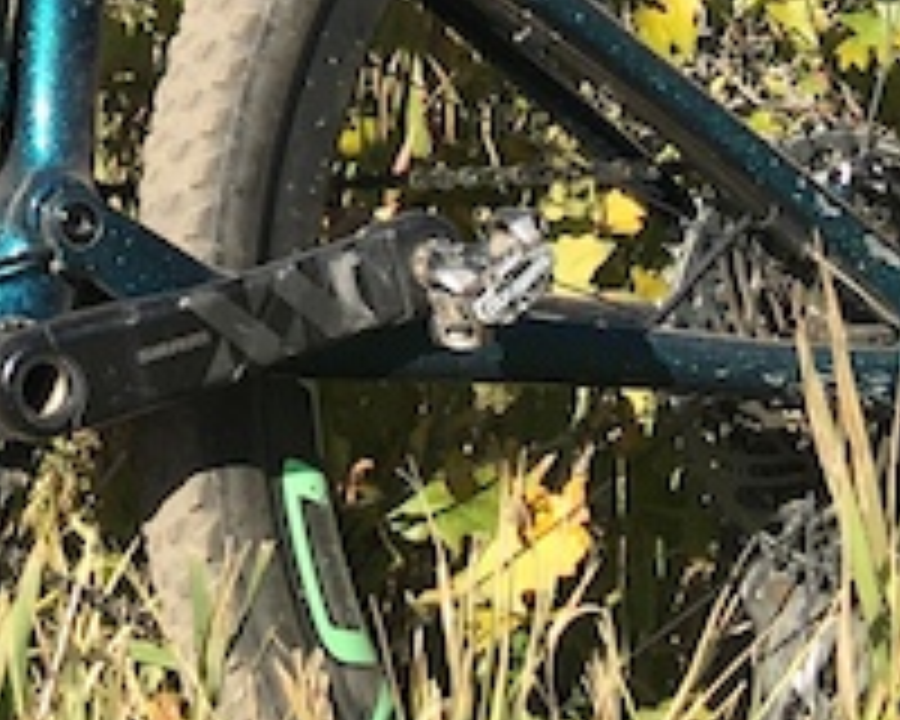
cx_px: -436
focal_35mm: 145
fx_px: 3862
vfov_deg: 9.4
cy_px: -1084
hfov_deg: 12.6
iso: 25
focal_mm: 4.15
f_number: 2.2
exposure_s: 1/962
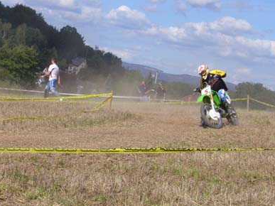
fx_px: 707
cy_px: 106
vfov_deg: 16.6
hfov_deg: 22.0
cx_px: 139
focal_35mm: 89
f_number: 9
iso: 100
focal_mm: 14.3
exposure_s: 1/250
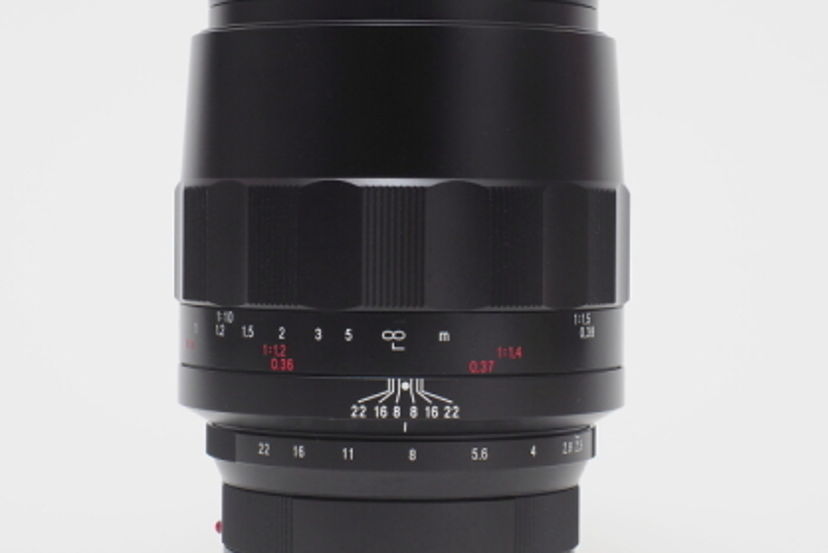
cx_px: 400
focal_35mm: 86
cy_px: 293
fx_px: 1979
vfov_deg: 15.9
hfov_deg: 23.6
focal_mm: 36
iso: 200
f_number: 10
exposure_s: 1/125
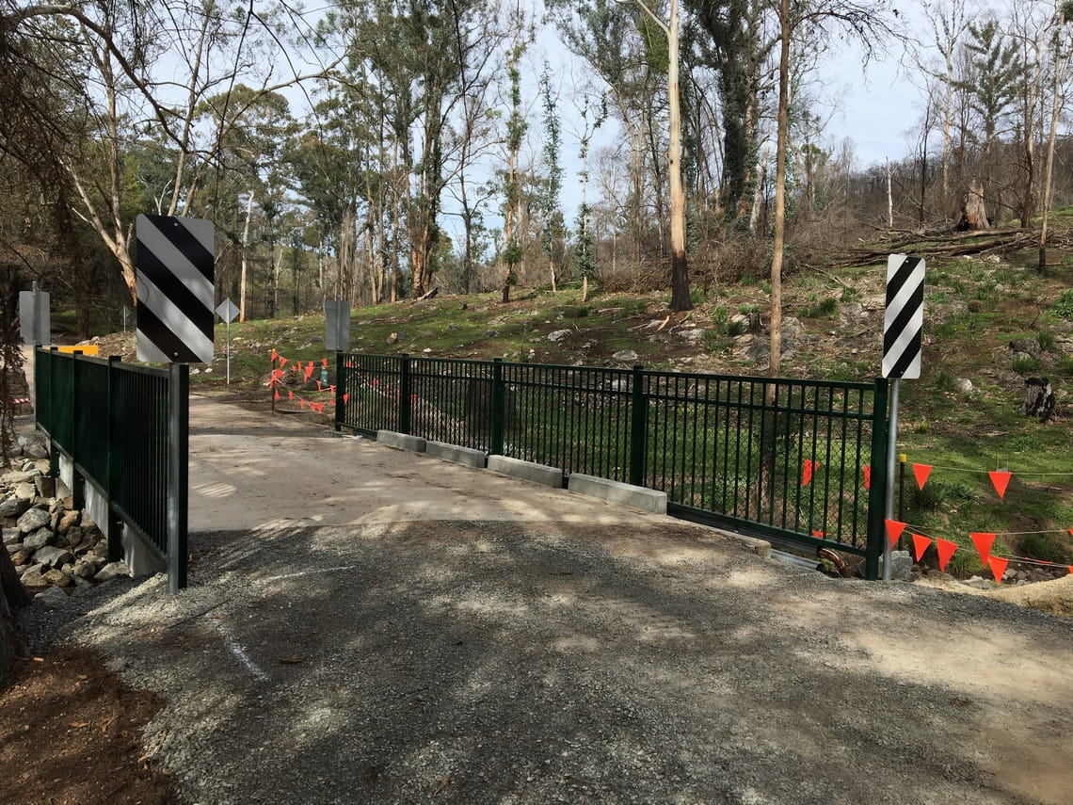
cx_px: 536
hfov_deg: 61.7
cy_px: 402
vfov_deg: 48.2
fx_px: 899
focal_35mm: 29
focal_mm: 4.15
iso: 25
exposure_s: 1/927
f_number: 2.2
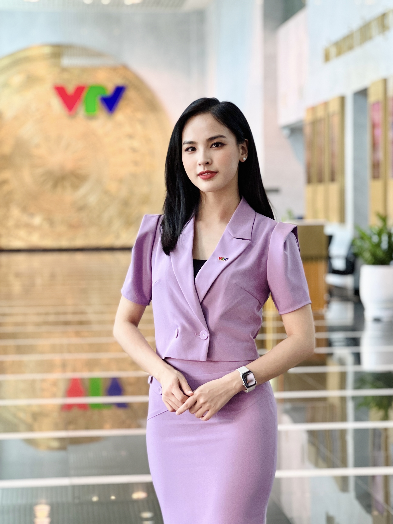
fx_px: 1166
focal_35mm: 77
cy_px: 262
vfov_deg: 25.3
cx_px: 196
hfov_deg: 19.1
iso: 125
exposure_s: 1/33
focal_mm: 9
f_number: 2.8
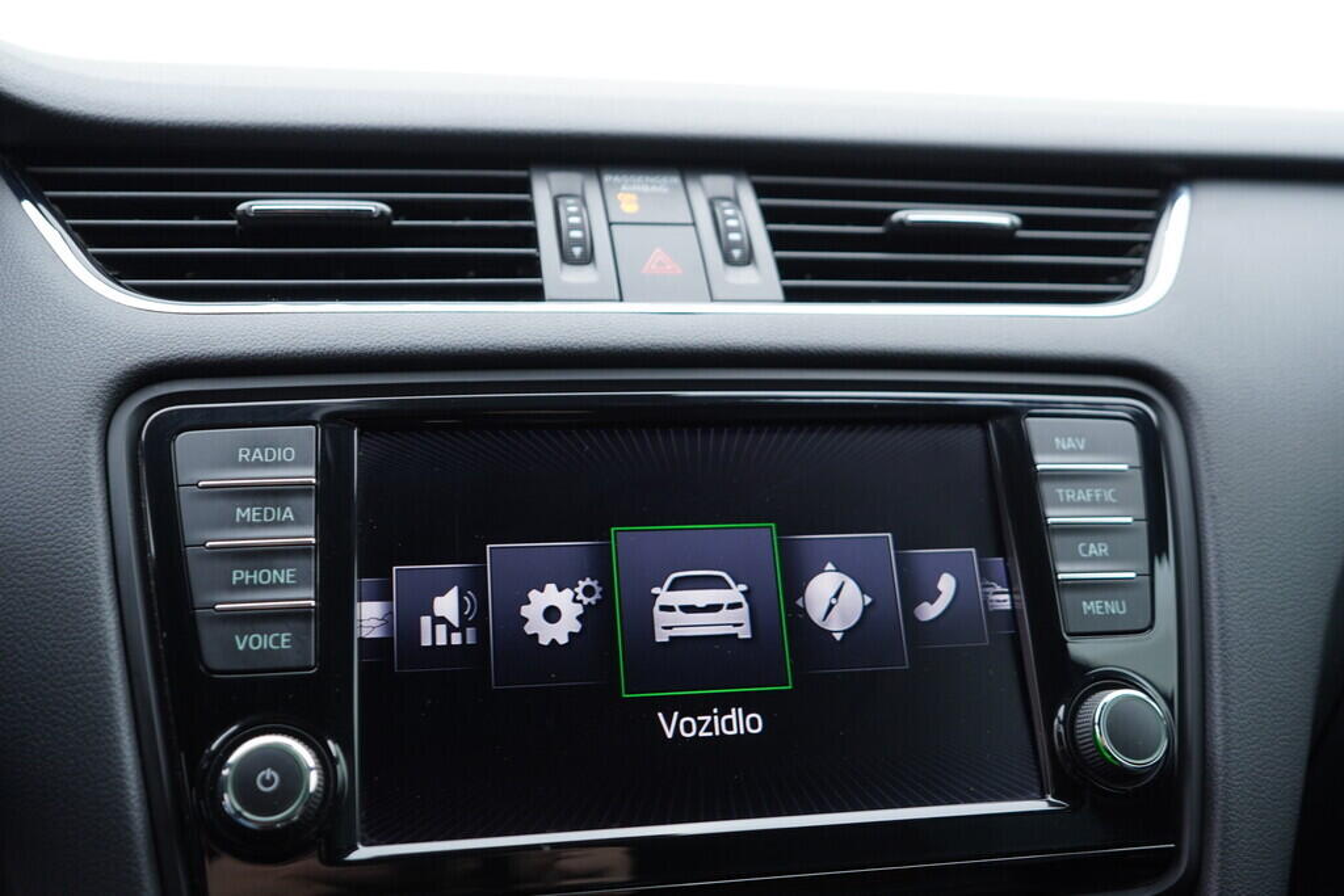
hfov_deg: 53.1
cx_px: 672
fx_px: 1344
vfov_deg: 36.9
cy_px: 448
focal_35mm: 36
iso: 200
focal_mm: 24
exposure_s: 1/40
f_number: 2.8
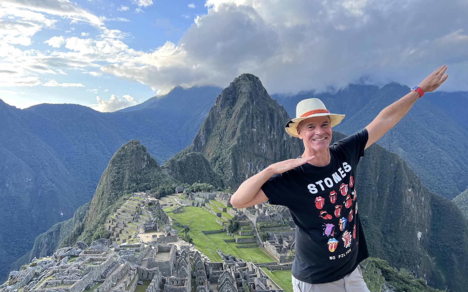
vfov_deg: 44.5
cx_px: 232
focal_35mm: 28
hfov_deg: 66.5
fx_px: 357
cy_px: 151
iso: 50
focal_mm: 5.7
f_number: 1.5
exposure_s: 1/718
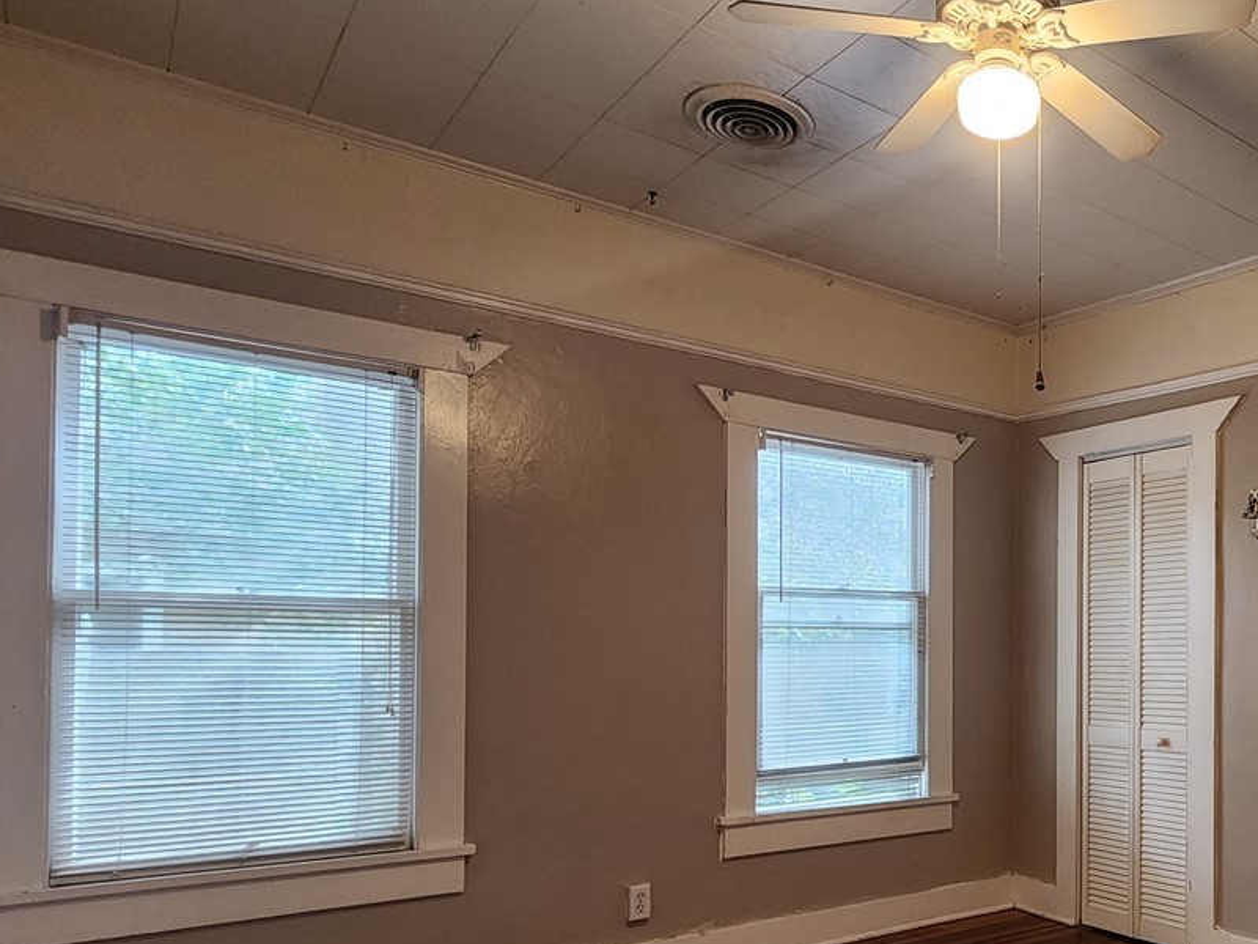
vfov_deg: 52.1
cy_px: 628
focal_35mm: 26
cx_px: 1032
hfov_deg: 61.0
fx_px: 945
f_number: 2.2
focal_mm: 2.2
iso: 320
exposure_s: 1/30
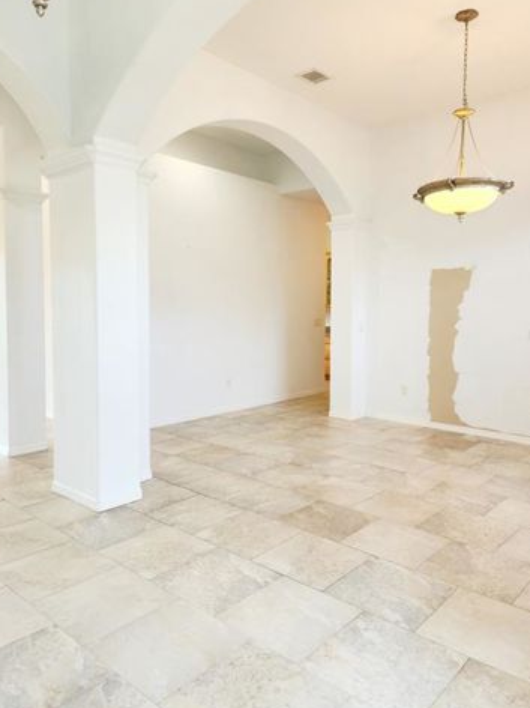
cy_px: 335
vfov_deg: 67.3
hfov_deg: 53.0
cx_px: 276
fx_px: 531
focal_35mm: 26
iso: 64
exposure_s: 1/60.2
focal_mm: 5.4
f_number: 1.8
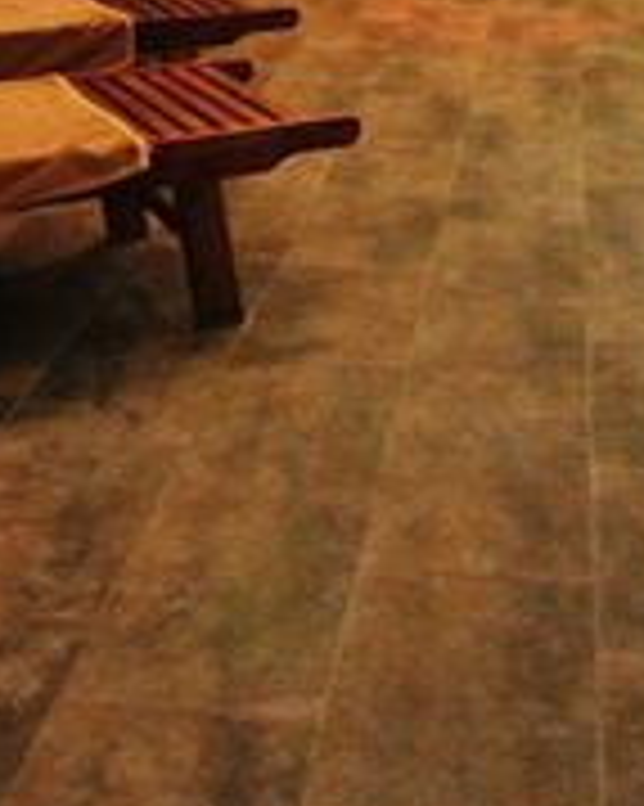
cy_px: -317
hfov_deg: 24.1
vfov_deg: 24.9
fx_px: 1502
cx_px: 414
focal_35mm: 63
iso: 800
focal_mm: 10
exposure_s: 1/13
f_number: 6.3
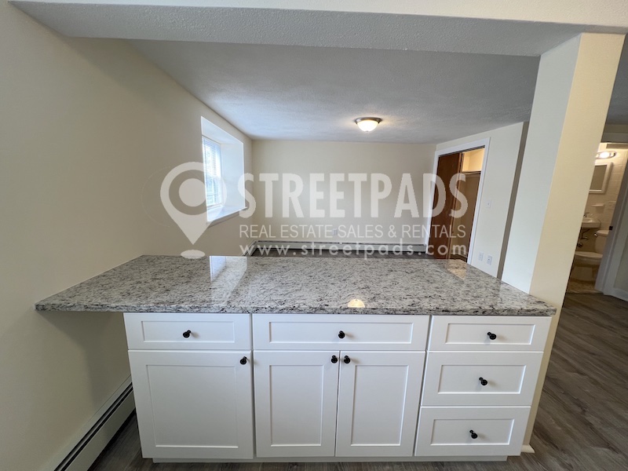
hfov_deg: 106.2
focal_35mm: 13
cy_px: 236
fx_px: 236
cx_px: 314
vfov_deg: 89.9
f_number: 1.8
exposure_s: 1/120
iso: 80
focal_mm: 1.57
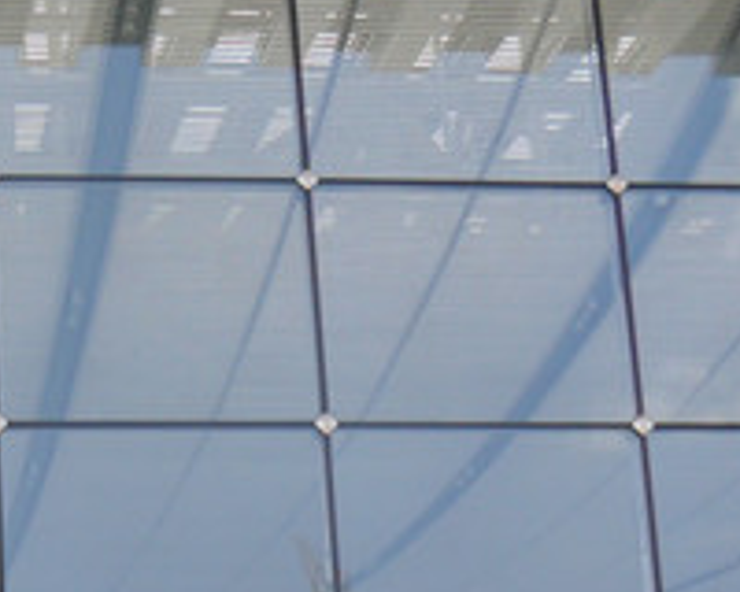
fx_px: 1949
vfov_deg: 16.6
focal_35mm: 89
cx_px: -148
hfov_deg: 20.2
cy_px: 699
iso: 80
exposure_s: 1/350
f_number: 3
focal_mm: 6.3
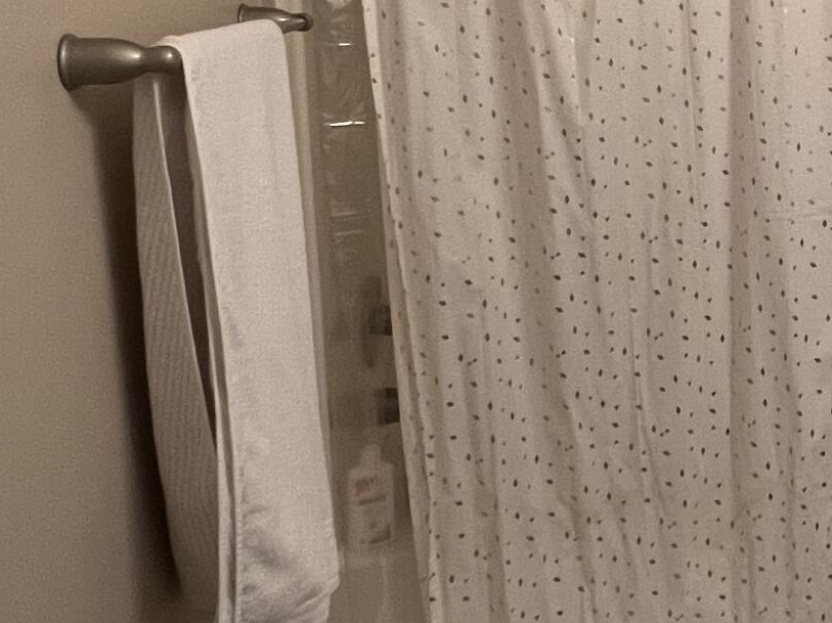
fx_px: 1153
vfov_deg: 29.0
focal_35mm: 48
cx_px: 1021
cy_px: 54
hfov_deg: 32.2
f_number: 1.8
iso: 320
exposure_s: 1/60
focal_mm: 1.57
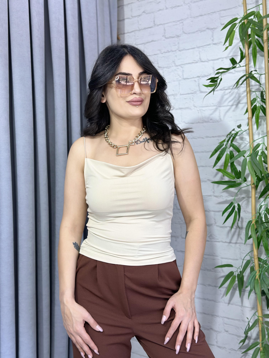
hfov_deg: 30.3
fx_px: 497
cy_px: 179
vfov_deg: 39.7
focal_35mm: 48
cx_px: 134
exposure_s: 1/100
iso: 100
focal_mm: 6.86
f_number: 1.78
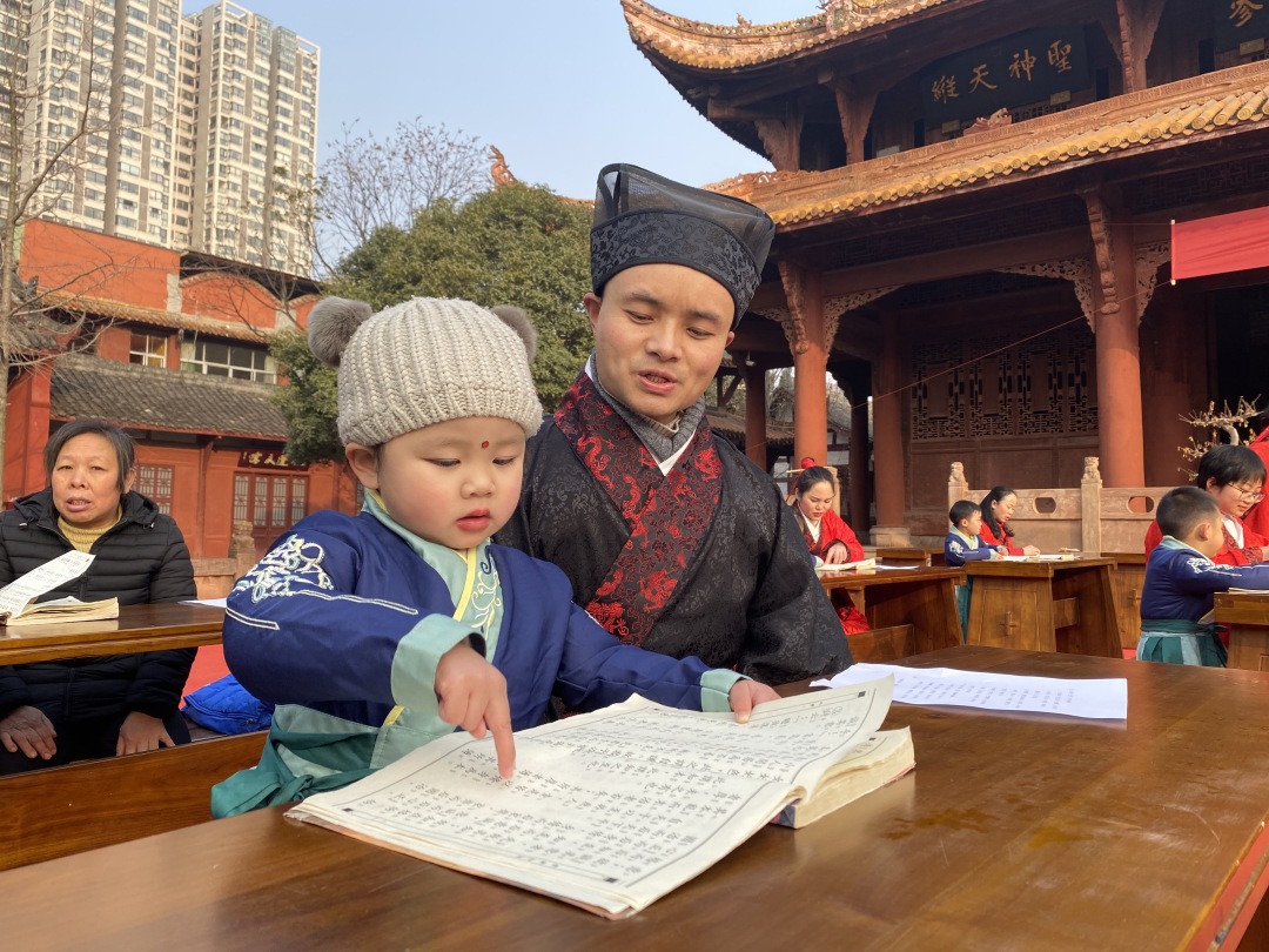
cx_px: 634
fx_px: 953
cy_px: 476
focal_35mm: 26
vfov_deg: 53.1
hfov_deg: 67.3
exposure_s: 1/719
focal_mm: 4.25
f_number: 1.8
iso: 32
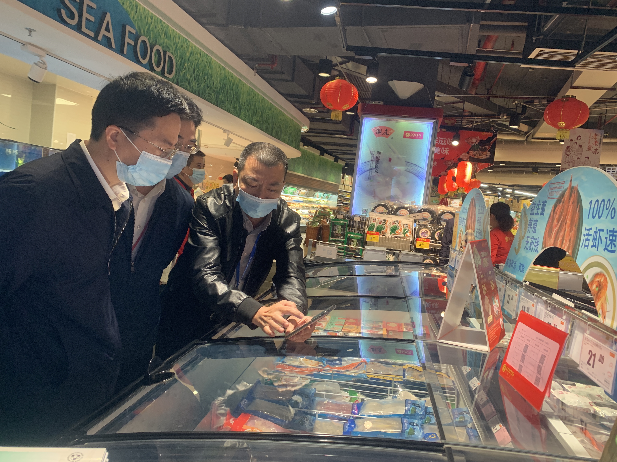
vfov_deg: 53.1
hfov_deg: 67.3
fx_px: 463
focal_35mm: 26
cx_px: 308
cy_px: 231
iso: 125
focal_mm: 4.25
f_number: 1.8
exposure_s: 1/50
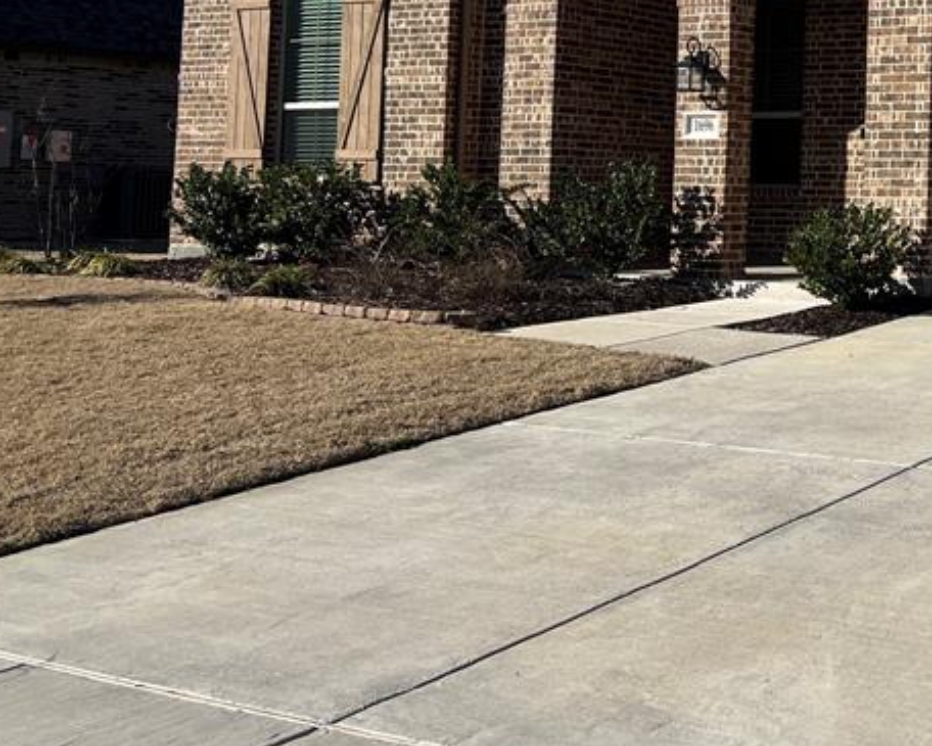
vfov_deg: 25.9
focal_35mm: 57
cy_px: 82
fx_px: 1573
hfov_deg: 29.8
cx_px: 1018
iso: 50
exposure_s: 1/5882
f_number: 1.5
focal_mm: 5.7
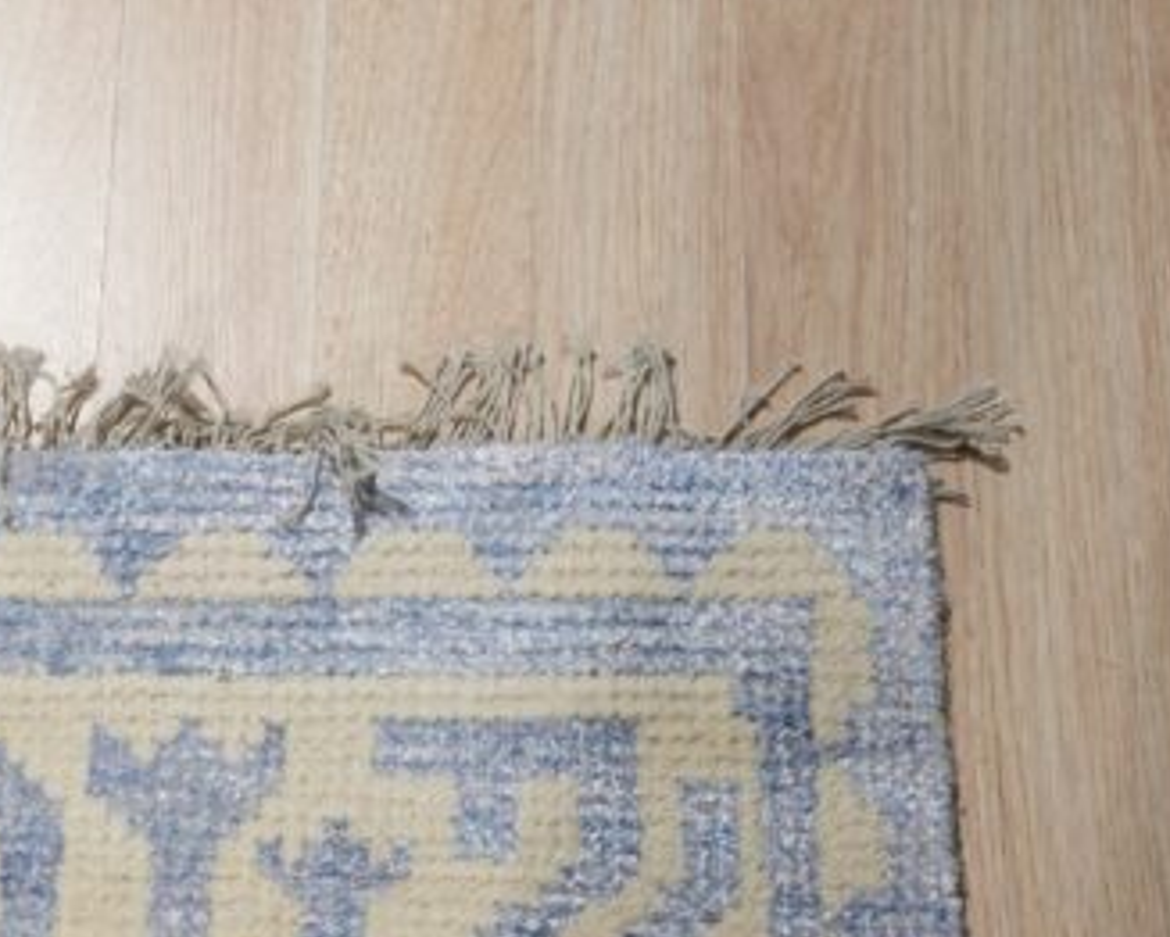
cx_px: 336
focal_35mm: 74
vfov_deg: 20.5
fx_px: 2576
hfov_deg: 25.4
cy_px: 683
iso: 500
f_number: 5
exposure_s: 1/160
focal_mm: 43.2
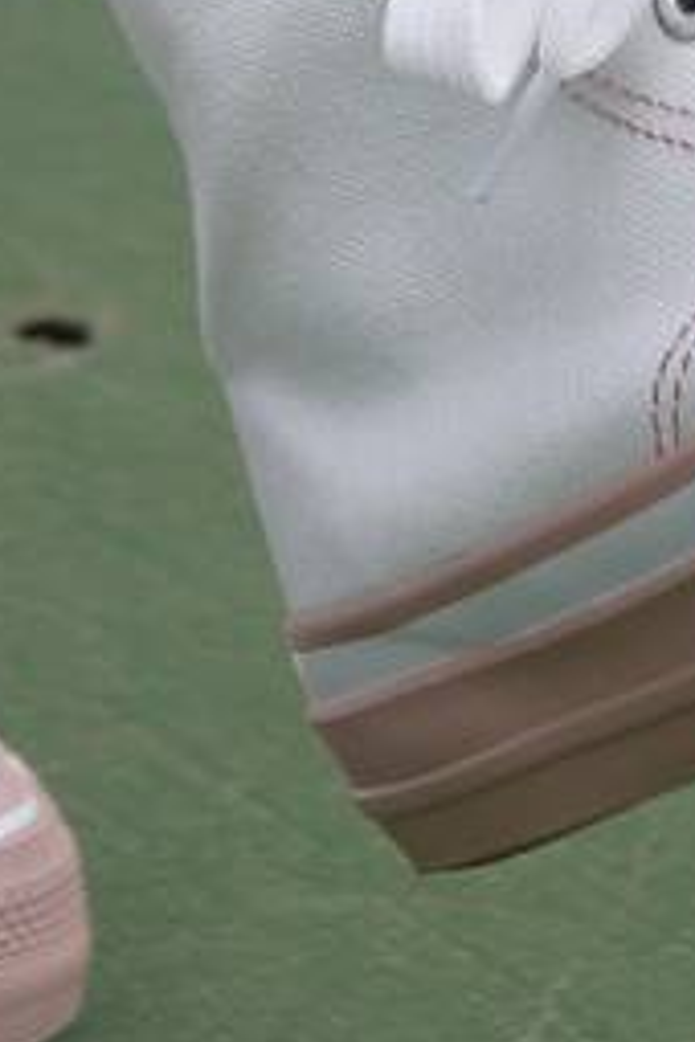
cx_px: -315
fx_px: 7731
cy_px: -1963
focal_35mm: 267
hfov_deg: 5.1
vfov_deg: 7.0
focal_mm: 35
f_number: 5.6
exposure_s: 1/800
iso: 100
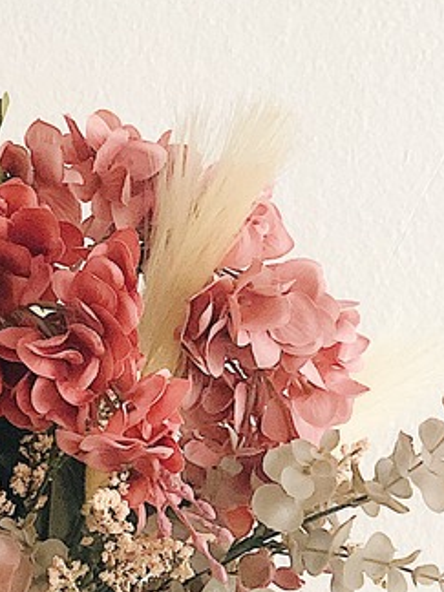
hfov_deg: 8.8
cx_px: -53
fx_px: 2856
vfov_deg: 11.7
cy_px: 544
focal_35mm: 167
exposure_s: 1/11
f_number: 2.4
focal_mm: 6
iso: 160
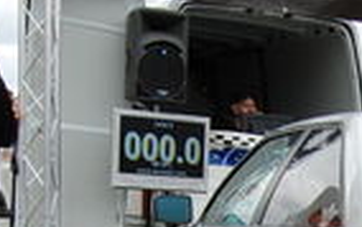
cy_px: 398
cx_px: 451
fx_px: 1224
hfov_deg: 16.1
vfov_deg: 10.1
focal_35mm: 124
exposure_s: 1/125
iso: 200
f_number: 5.6
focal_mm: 18
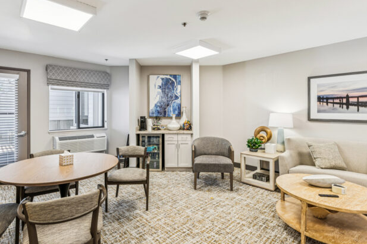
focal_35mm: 18
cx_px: 172
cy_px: 115
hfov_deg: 89.9
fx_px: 183
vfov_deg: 67.3
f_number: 7.1
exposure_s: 1/6
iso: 100
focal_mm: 15
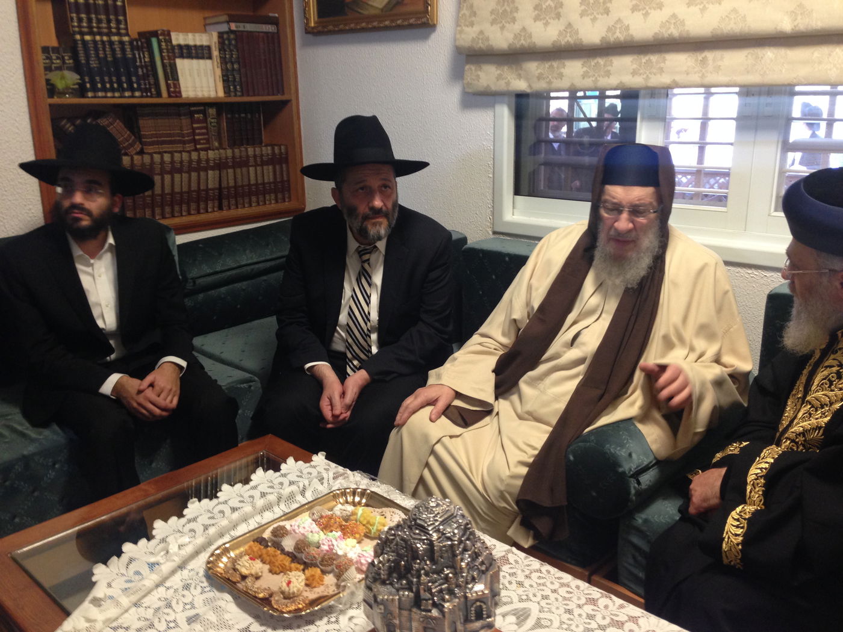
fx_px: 804
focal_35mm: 33
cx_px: 422
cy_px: 316
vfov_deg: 42.9
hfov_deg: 55.4
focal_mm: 4.12
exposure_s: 1/20
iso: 160
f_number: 2.4
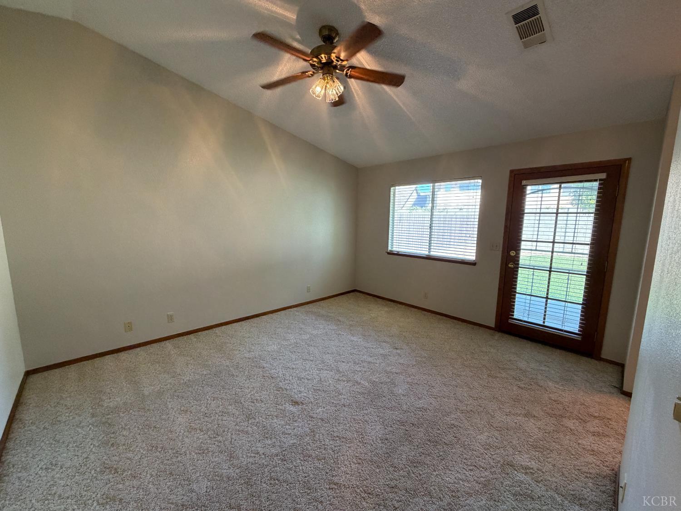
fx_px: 275
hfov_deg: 102.1
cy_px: 256
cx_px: 340
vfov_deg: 85.7
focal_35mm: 14
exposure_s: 1/120
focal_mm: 2.22
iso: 320
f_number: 2.2
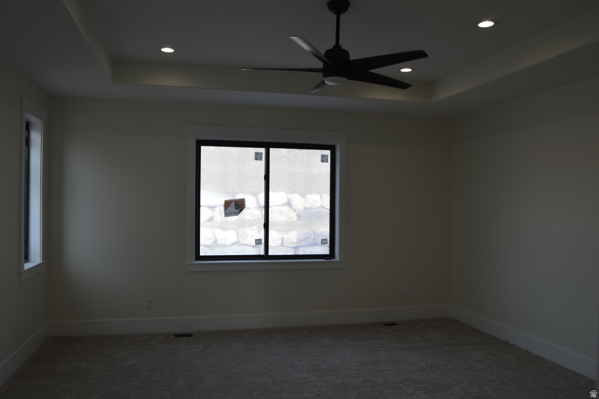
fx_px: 449
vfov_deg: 47.9
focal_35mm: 27
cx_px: 300
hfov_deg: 67.4
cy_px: 200
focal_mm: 18
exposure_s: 1/125
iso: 125
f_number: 5.6
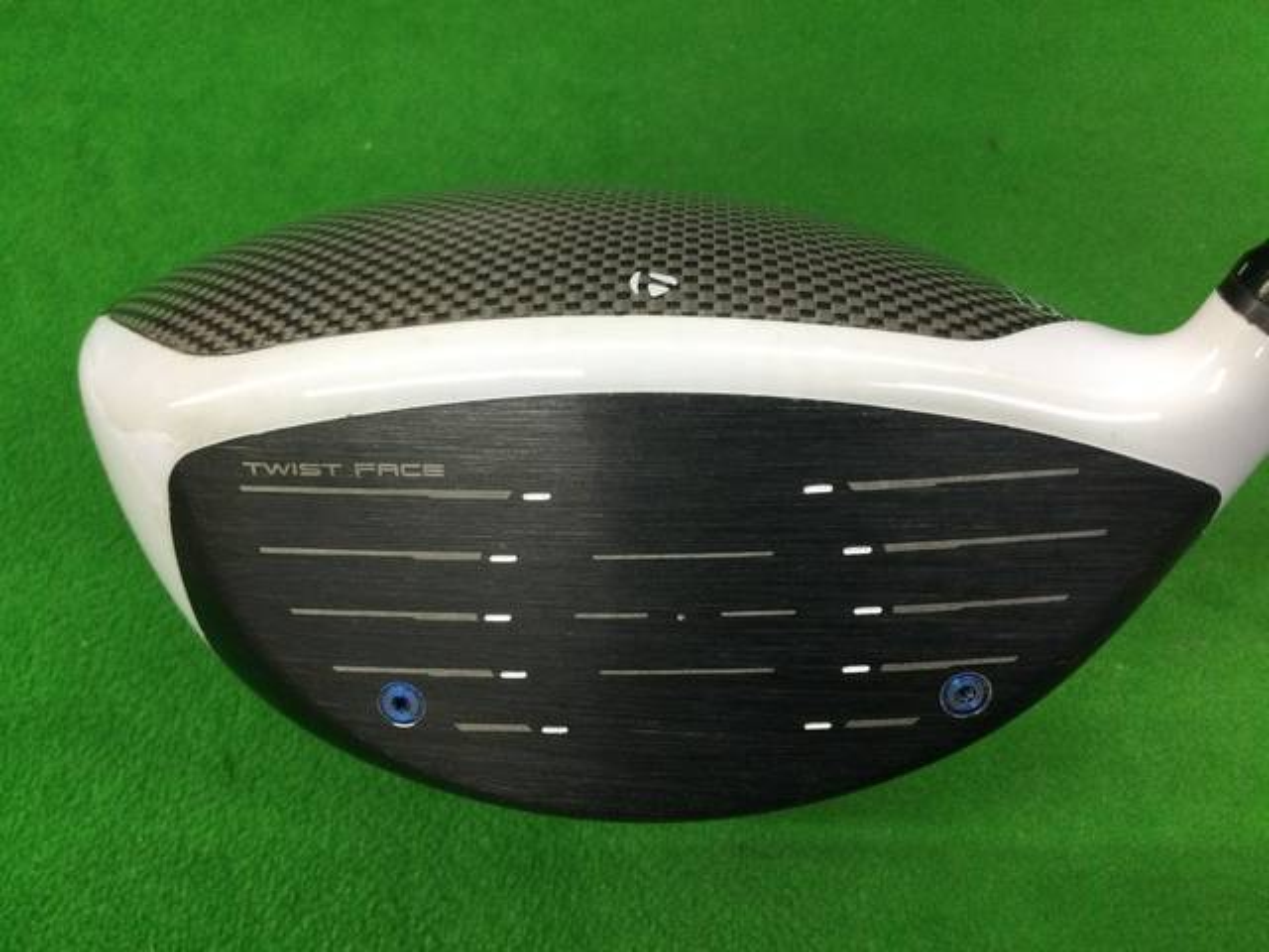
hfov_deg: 58.4
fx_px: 1136
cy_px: 476
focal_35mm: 31
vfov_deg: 45.4
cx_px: 634
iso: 100
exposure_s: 1/30
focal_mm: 3.3
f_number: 2.4
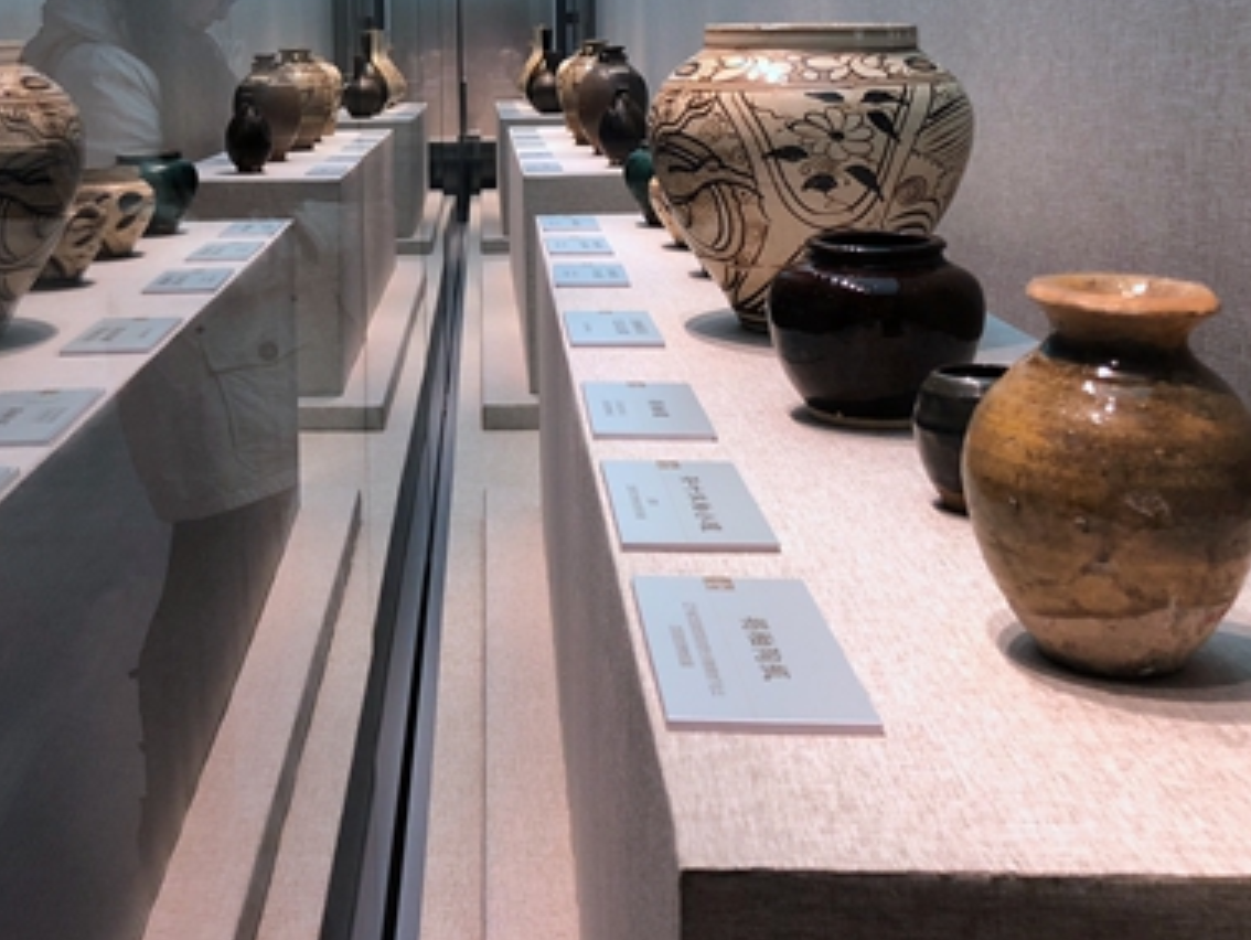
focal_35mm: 46
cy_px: 209
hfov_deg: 40.7
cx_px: 414
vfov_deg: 30.9
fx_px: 1663
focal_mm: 3.99
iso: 40
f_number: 1.8
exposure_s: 1/33
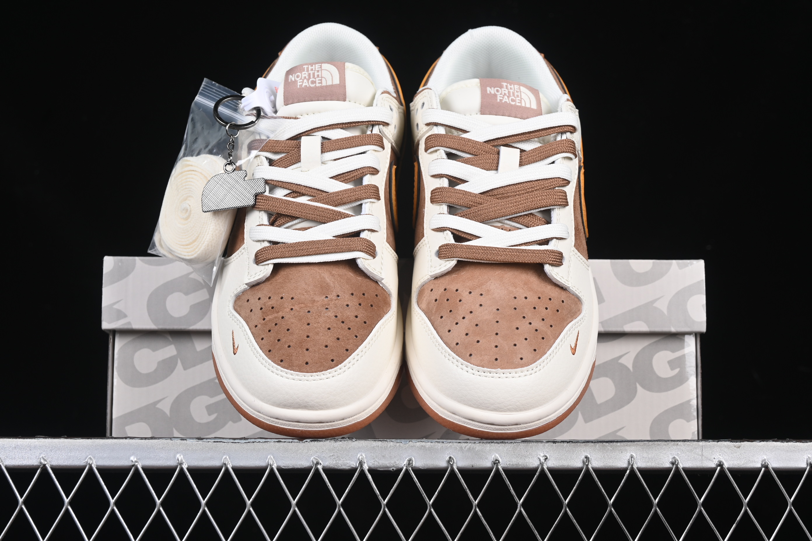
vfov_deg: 18.2
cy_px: 270
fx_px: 1692
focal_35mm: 75
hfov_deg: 27.0
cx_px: 406
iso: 160
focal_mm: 50
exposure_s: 1/80
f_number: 8
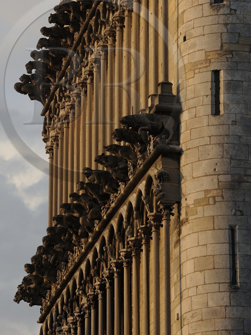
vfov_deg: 8.1
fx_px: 2350
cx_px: 89
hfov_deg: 6.1
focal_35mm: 243
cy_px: 87
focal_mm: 170
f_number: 8
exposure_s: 1/250
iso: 400
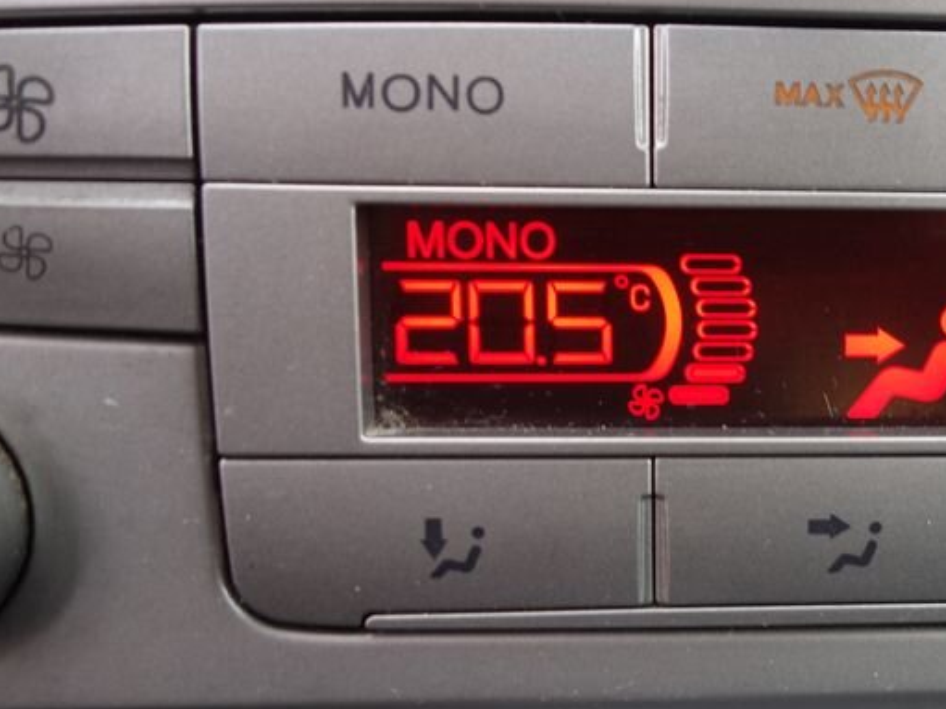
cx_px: 879
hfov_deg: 33.4
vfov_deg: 27.0
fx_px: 1475
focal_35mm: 54
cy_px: 386
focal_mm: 10.4
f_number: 2.2
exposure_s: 1/30
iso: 125
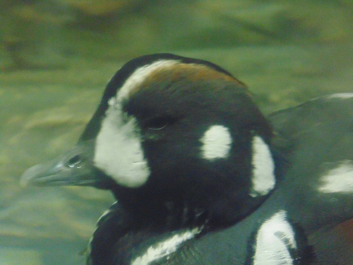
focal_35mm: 236
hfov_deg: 8.4
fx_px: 2407
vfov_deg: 6.3
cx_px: 176
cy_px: 132
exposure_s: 1/15
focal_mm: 42.3
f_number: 5.6
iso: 800
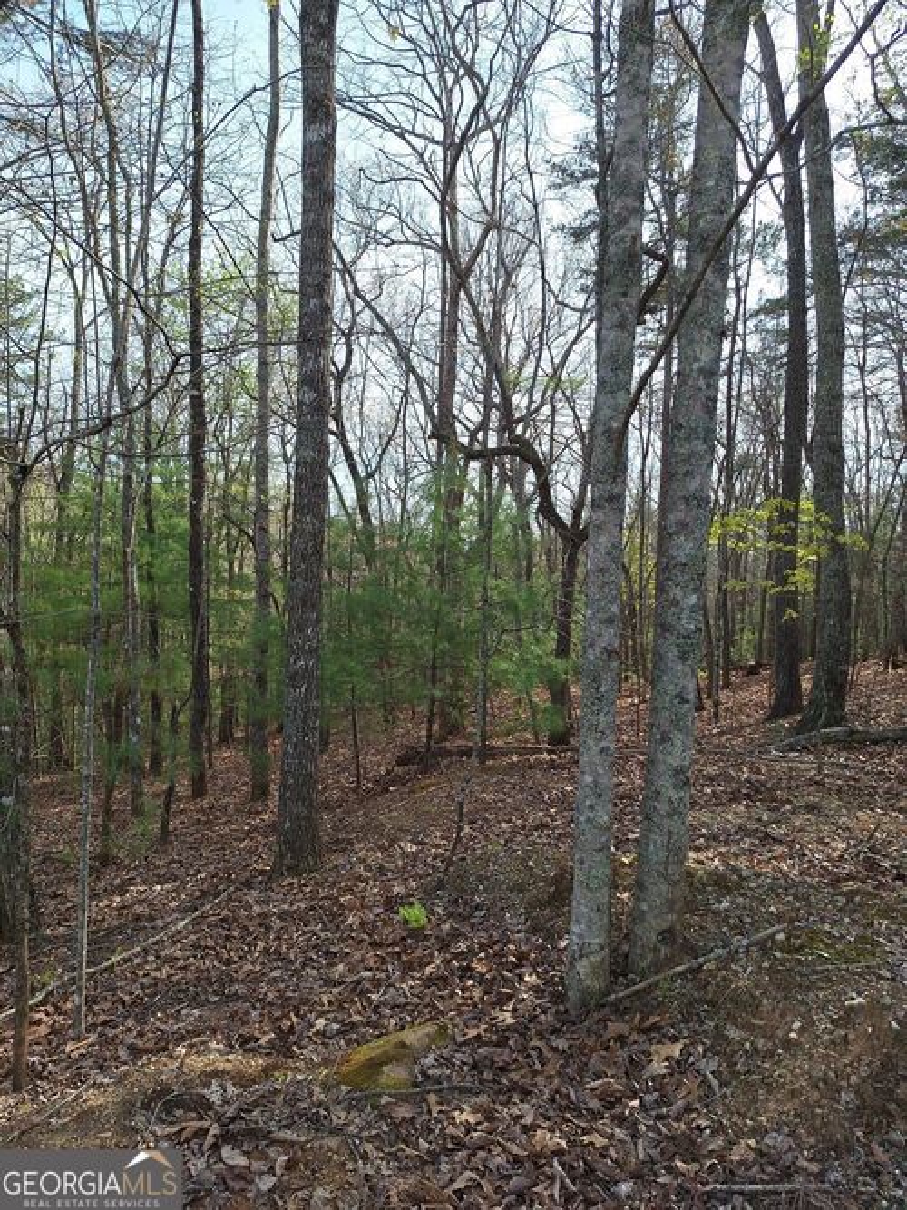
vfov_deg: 73.9
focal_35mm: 23
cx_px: 454
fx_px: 804
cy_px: 605
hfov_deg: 58.9
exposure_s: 1/1189
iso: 40
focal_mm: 5.54
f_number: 1.8
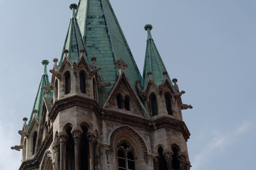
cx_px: 128
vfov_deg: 11.7
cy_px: 85
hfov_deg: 17.5
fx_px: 832
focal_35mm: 117
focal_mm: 78
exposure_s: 1/800
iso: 200
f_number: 7.1
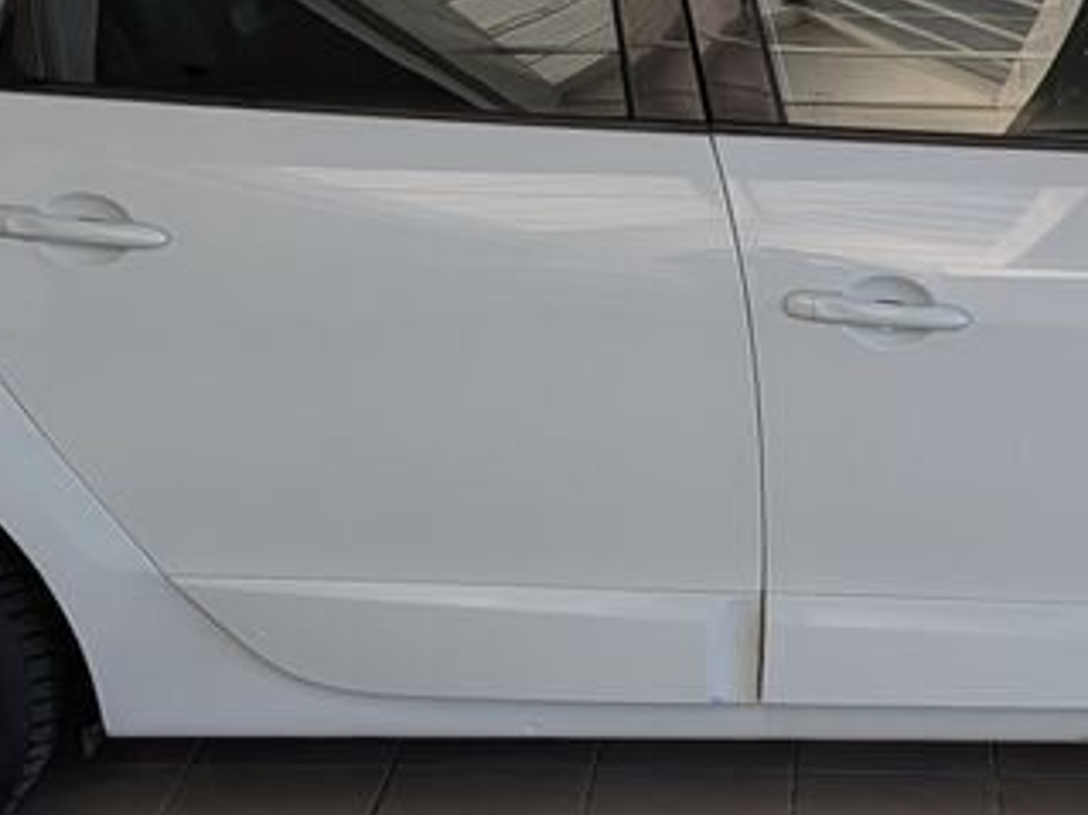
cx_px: 842
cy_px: 327
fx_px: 2419
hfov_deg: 25.0
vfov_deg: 19.1
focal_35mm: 77
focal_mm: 4.53
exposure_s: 1/4386
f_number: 1.7
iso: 27
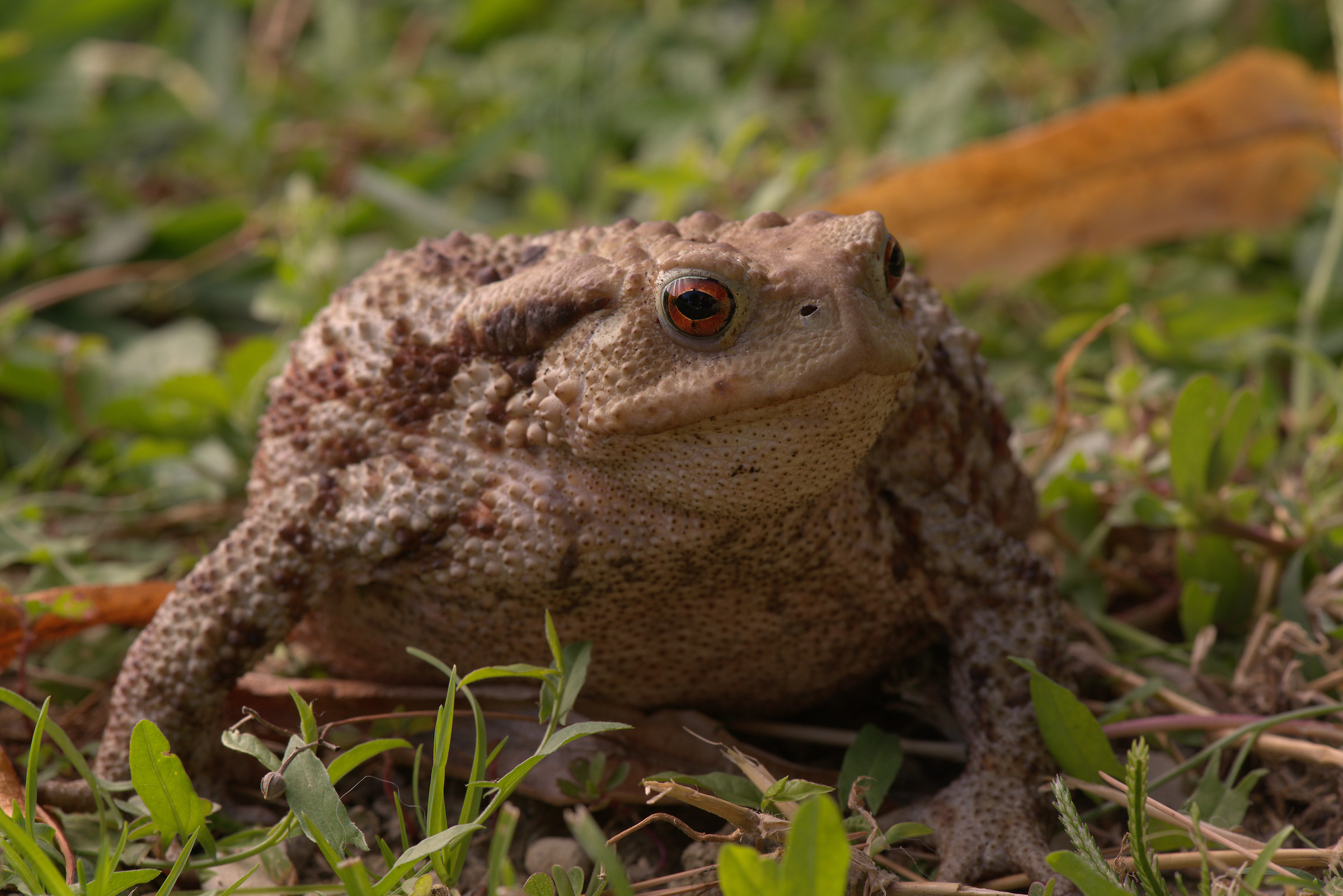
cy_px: 448
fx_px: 3918
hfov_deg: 19.5
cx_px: 672
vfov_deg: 13.0
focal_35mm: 105
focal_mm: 105
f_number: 13
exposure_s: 1/125
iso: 320
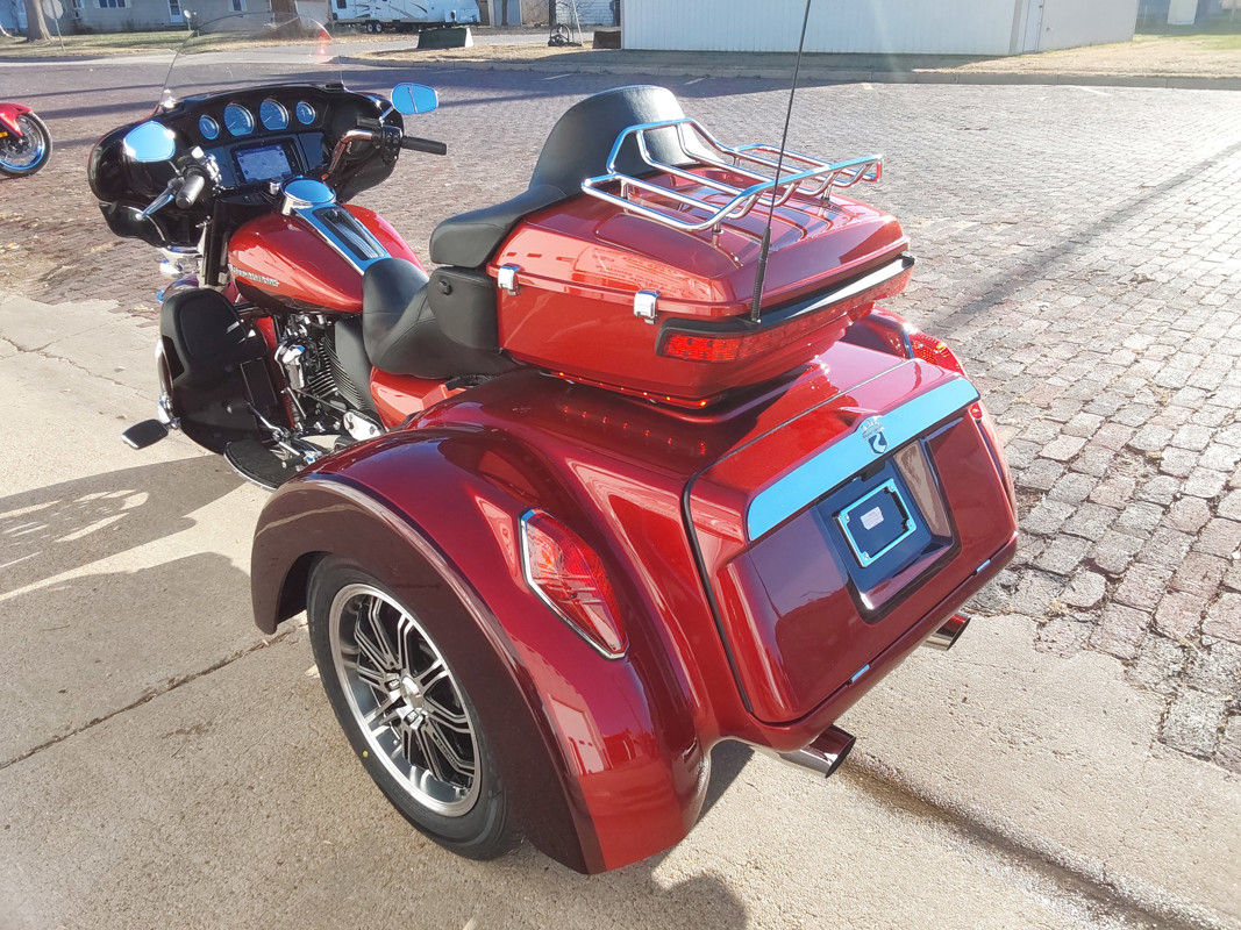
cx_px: 620
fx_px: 1004
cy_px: 465
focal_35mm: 28
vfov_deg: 49.7
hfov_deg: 63.4
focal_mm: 2.91
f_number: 1.9
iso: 50
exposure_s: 1/621
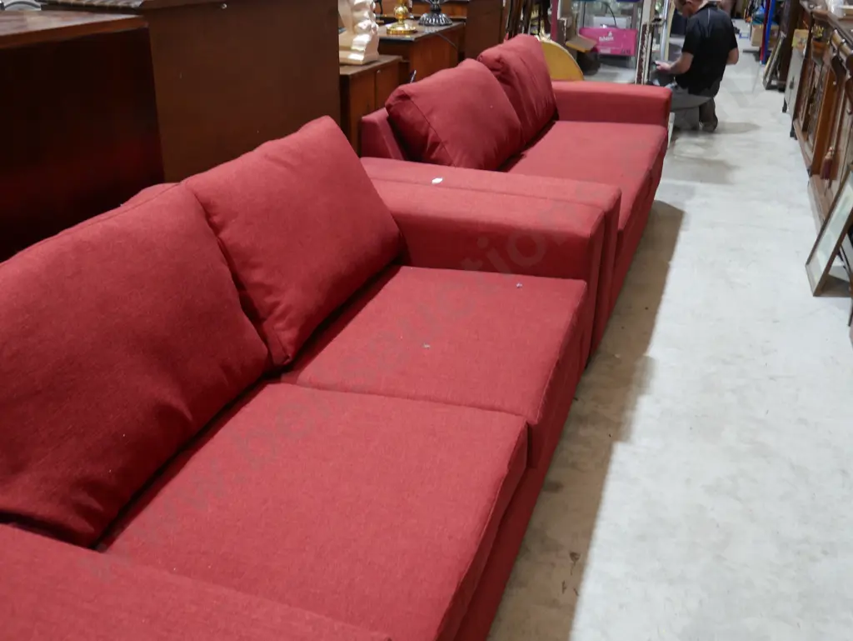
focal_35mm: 38
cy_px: 320
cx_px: 426
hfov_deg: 49.0
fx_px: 937
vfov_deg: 37.8
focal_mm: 19
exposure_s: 1/60
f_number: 4.1
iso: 500
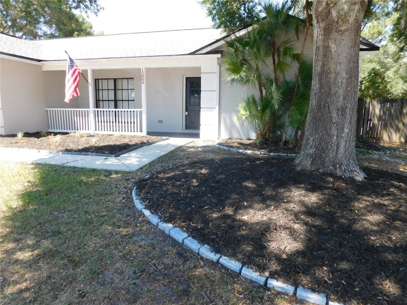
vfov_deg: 58.9
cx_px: 204
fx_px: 270
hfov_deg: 73.9
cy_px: 152
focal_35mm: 23
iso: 125
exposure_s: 1/320
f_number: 3
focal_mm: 4
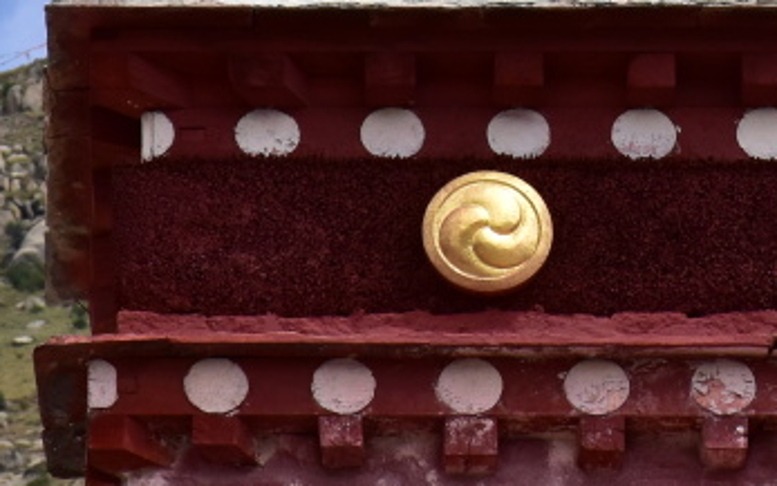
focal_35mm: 528
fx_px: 11183
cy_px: -251
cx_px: 864
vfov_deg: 2.5
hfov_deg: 4.0
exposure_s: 1/640
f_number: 11
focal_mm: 100
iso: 400
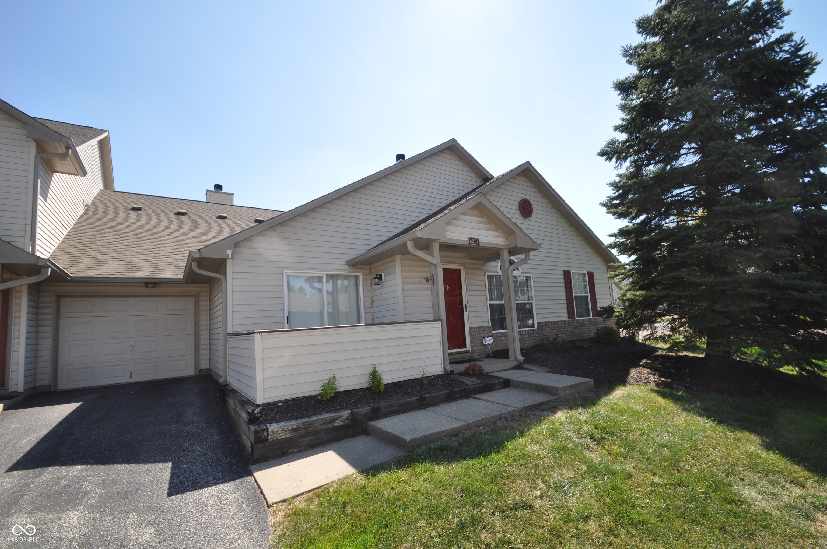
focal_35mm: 15
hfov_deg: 100.5
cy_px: 274
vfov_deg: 77.2
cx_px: 414
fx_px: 344
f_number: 8
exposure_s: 1/200
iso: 200
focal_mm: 10
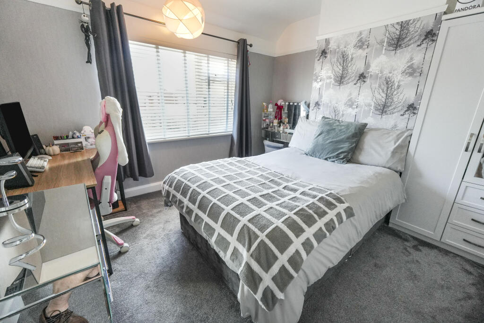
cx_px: 242
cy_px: 162
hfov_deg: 100.4
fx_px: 202
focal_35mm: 15
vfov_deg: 77.3
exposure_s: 1/160
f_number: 4
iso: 1000
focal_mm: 10
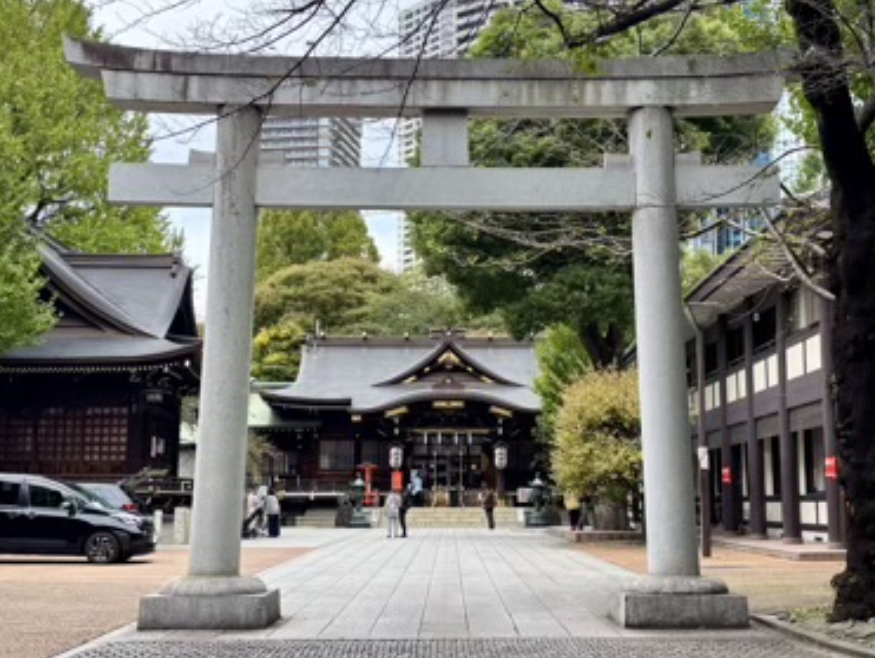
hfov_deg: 38.9
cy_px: 336
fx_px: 1240
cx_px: 450
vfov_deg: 29.7
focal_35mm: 49
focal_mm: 5.96
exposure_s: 1/283
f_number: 1.6
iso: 50
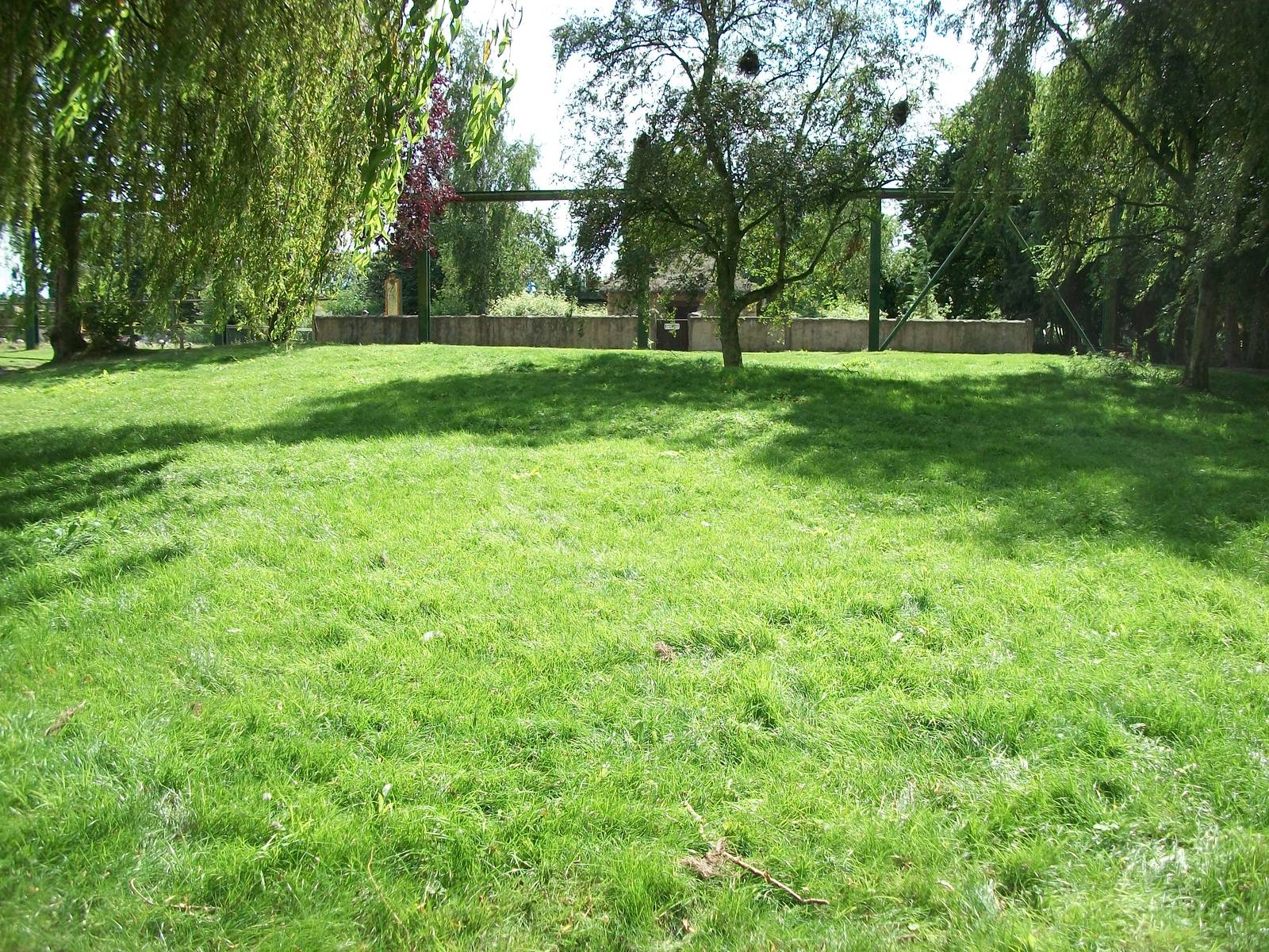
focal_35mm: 32
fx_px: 1173
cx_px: 634
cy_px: 476
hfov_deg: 56.8
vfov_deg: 44.2
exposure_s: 1/500
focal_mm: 5.7
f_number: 2.9
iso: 80
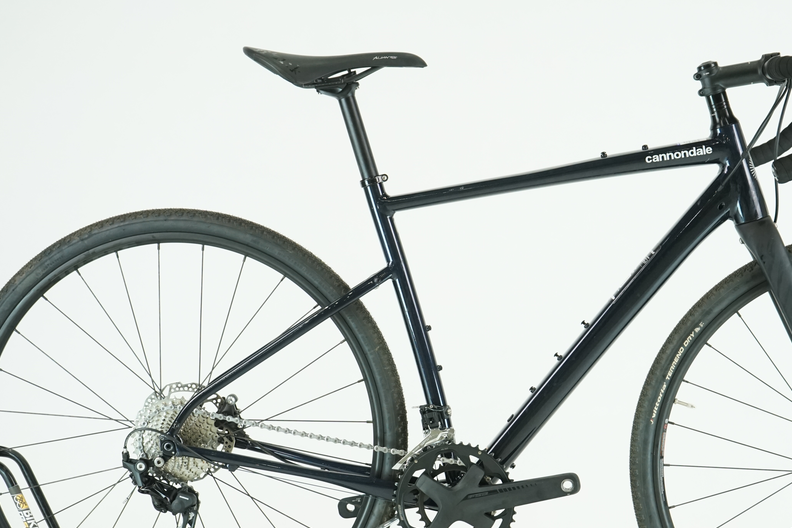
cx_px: 521
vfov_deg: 15.4
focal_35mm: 89
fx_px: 1958
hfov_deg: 22.8
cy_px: 308
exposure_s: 1/200
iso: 1600
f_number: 5.6
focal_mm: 61
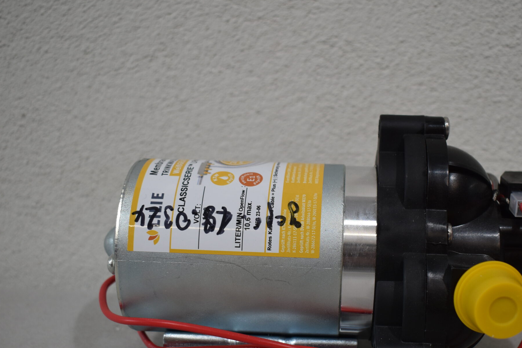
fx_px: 740
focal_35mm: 51
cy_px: 243
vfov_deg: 26.3
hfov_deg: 38.7
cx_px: 320
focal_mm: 24
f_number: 4
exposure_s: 1/250
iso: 400
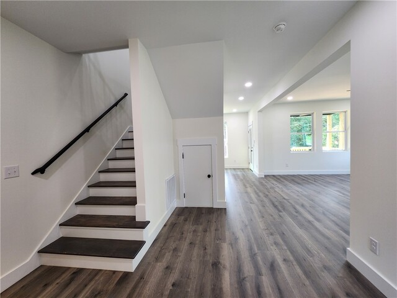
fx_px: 149
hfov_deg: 106.2
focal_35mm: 13
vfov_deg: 89.9
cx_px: 198
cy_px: 149
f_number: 2.2
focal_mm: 2.2
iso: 160
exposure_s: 1/60
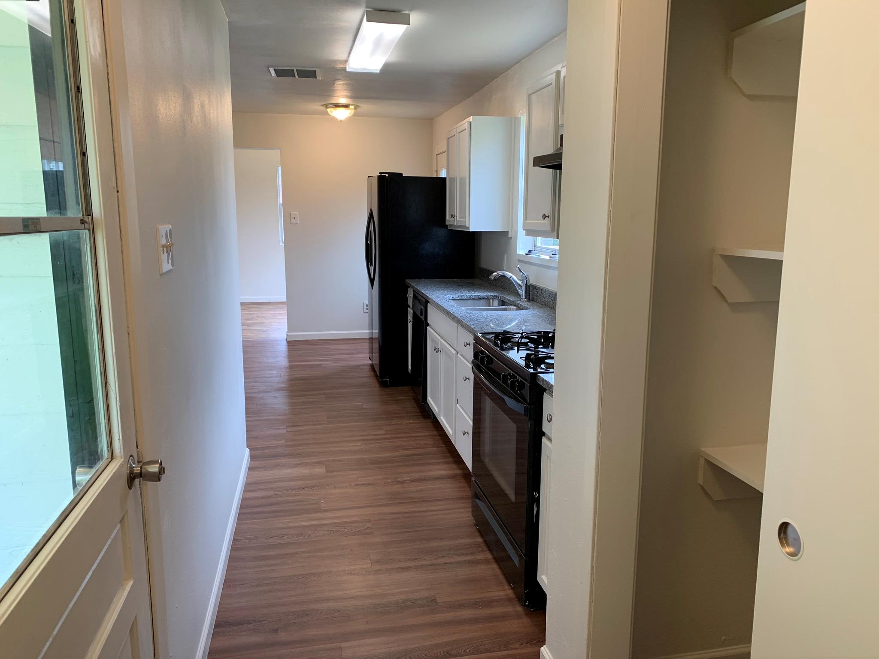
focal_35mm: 26
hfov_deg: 67.3
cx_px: 440
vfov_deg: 53.1
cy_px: 330
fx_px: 660
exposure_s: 1/60
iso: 64
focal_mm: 4.25
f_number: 1.8
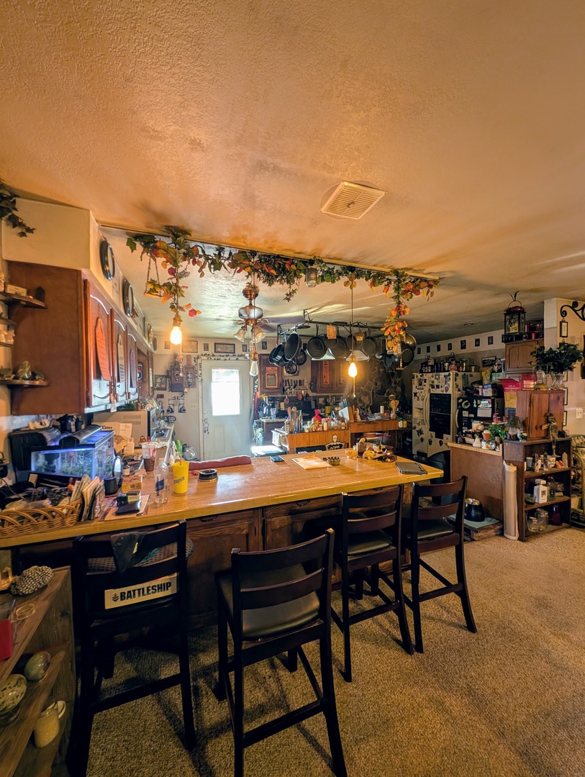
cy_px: 388
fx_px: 270
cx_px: 292
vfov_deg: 110.5
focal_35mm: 12
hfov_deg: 94.6
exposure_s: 1/24
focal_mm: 2.23
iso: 145
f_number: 1.95
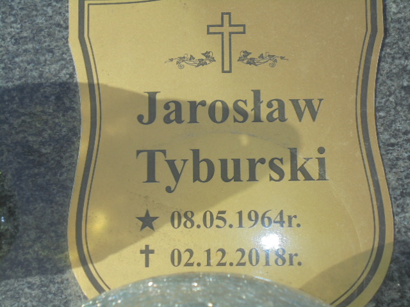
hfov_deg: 34.3
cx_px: 205
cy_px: 154
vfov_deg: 26.1
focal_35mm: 56
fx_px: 663
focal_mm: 10.1
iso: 100
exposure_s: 1/500
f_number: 5.2
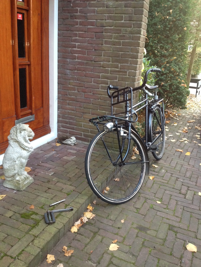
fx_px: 271
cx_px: 100
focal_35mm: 35
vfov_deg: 52.6
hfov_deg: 40.7
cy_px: 134
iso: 200
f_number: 2.4
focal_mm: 4.28
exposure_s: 1/20
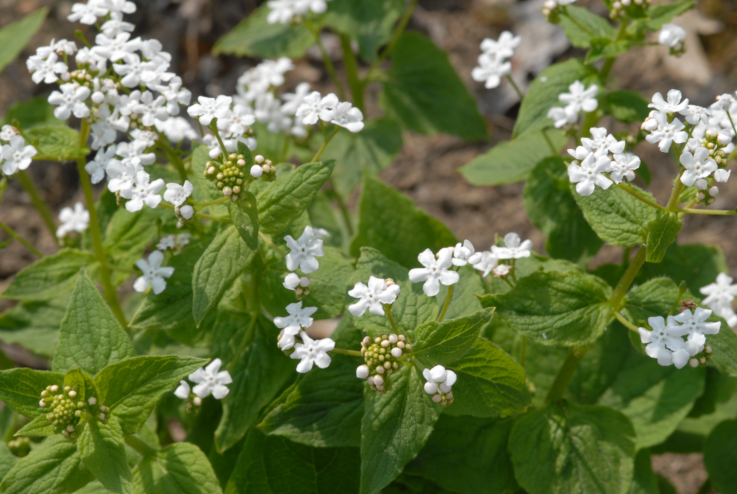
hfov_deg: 10.0
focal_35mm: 205
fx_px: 4195
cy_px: 251
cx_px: 385
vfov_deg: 6.7
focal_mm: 105
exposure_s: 1/160
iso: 160
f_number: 10
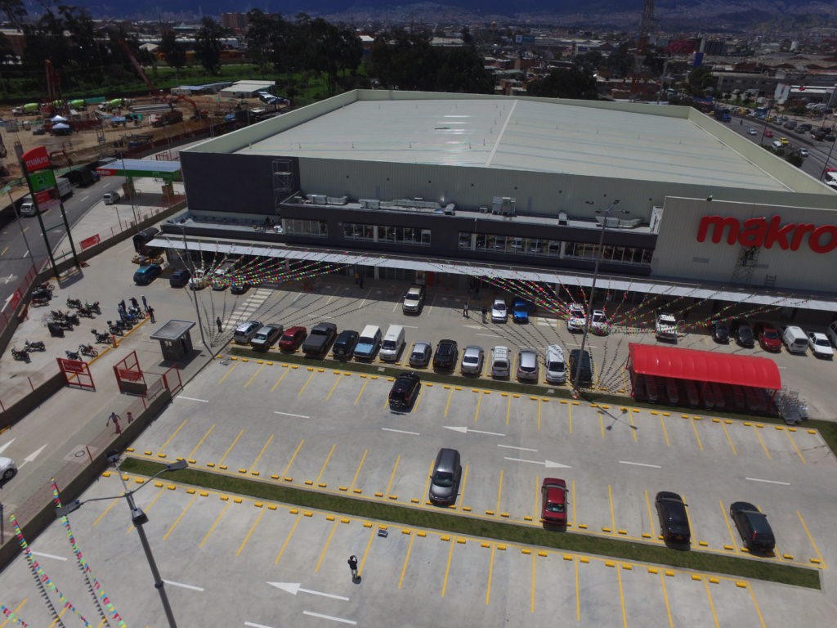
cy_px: 314
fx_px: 484
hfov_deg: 81.7
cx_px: 418
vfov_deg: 66.0
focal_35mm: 20
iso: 100
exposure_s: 1/4098
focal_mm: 3.61
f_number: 2.8
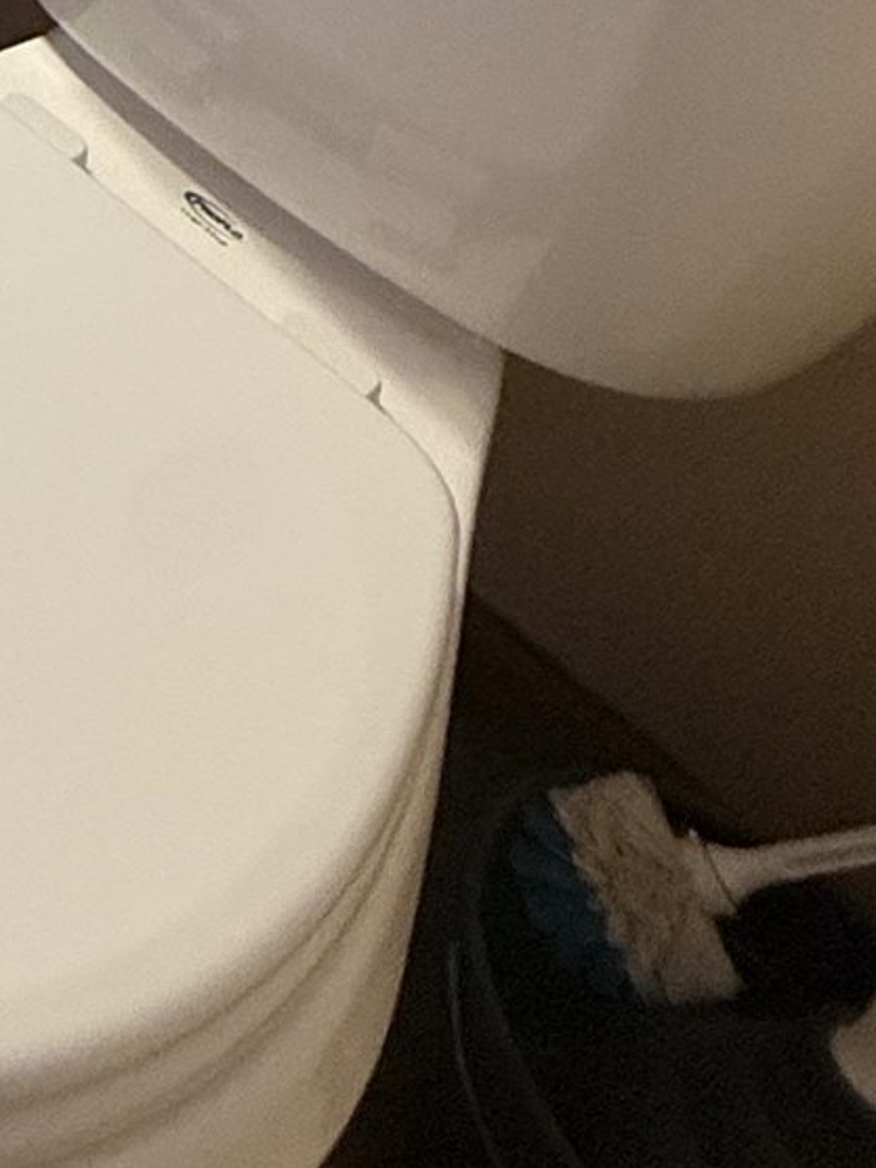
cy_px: -880
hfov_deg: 18.9
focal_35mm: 58
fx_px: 1957
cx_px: -727
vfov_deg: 22.1
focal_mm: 2.22
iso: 500
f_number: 2.2
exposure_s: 1/60
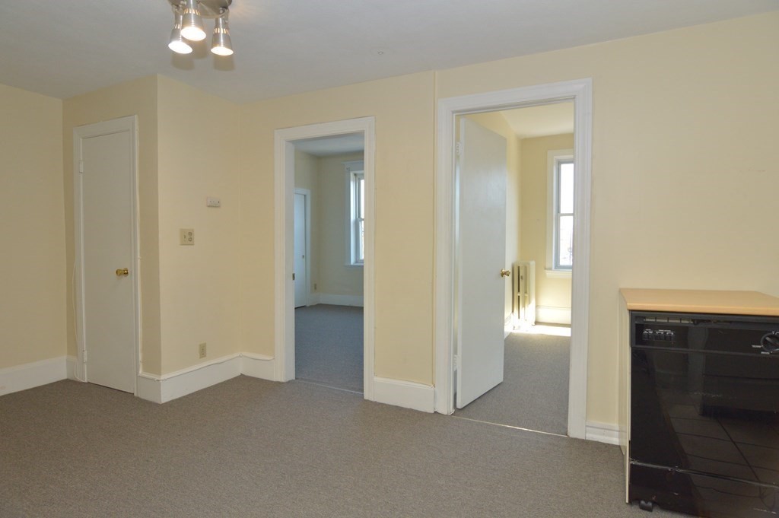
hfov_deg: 90.0
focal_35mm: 18
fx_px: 389
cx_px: 390
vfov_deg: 67.3
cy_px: 259
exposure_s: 1/125
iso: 800
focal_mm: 12
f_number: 7.1
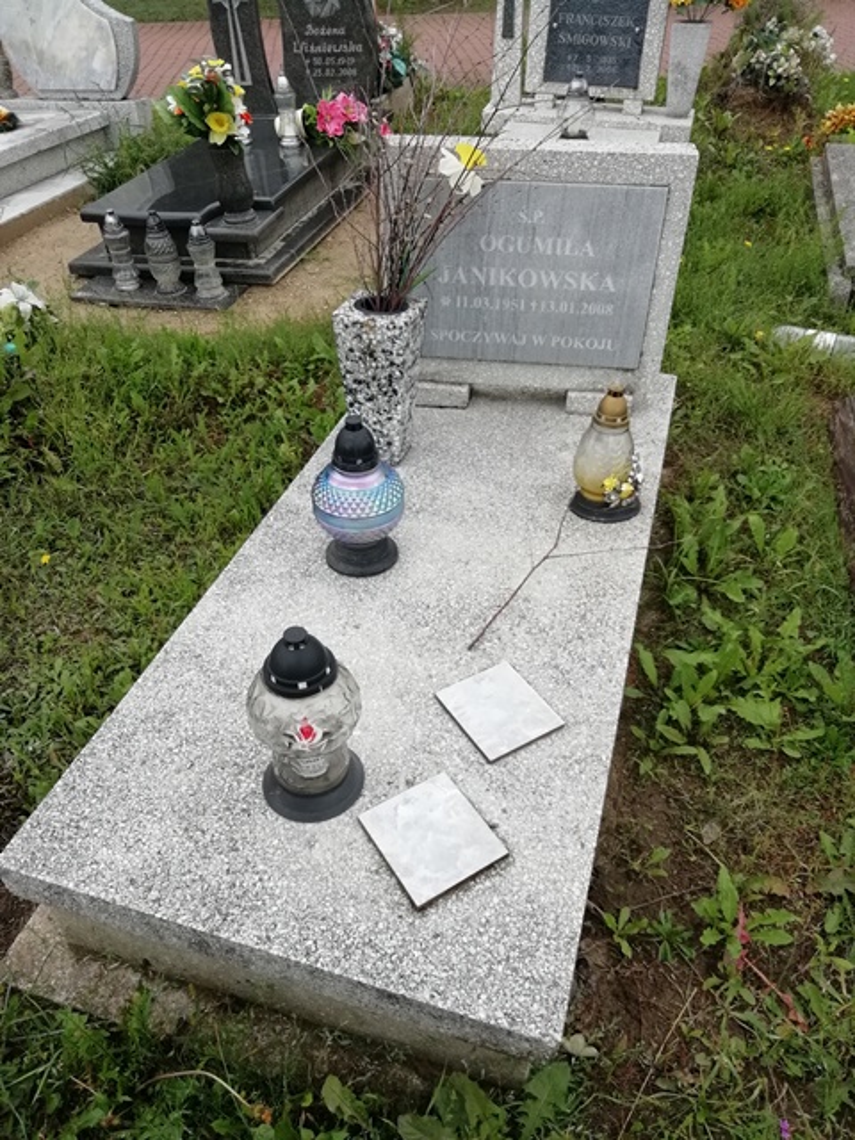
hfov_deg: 53.1
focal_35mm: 26
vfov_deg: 67.3
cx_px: 428
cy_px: 570
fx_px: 856
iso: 50
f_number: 2.2
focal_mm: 3.21
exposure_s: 1/479
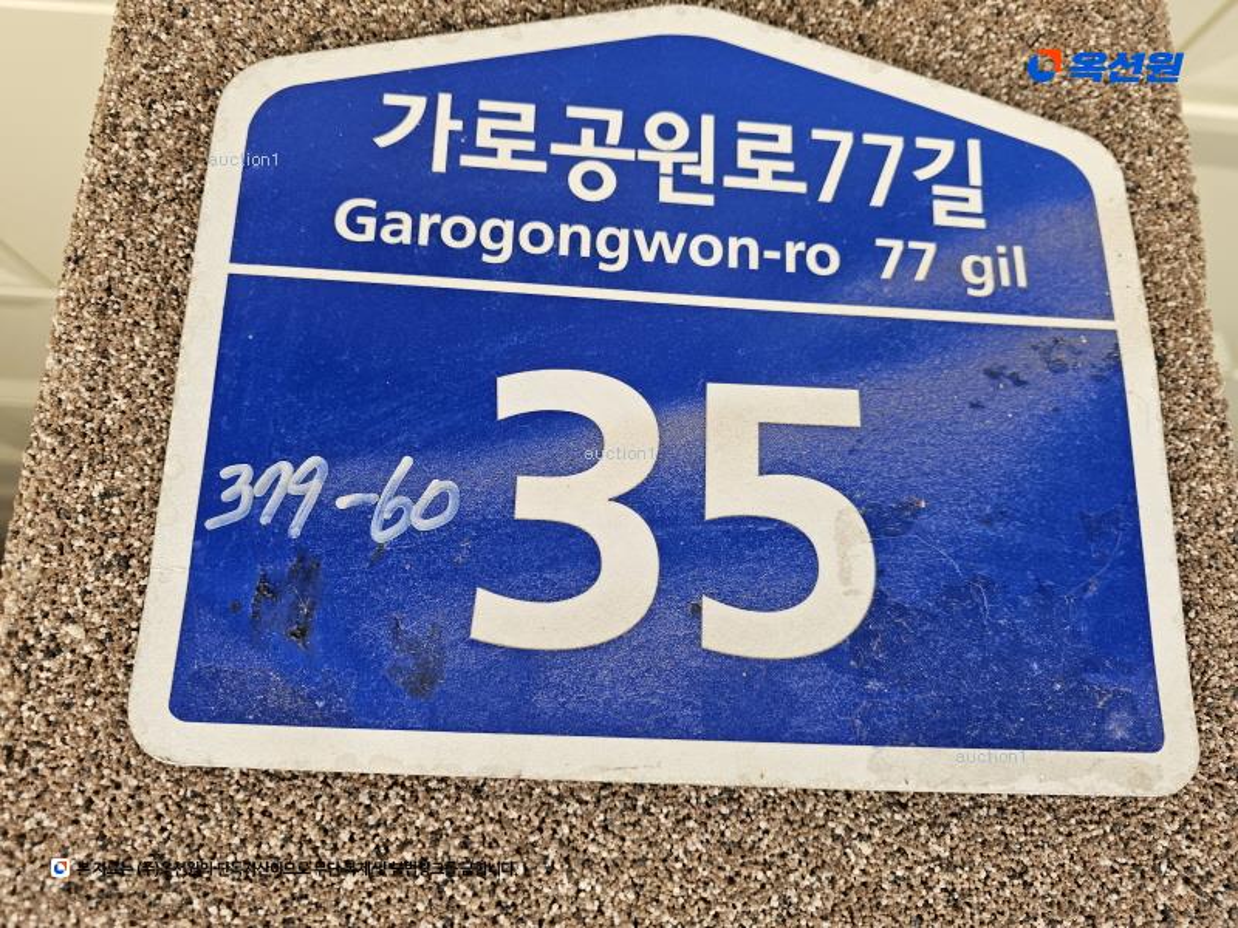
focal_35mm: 23
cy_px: 464
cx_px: 619
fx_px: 823
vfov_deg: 58.9
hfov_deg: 73.9
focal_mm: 6.3
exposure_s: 1/180
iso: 40
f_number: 1.7
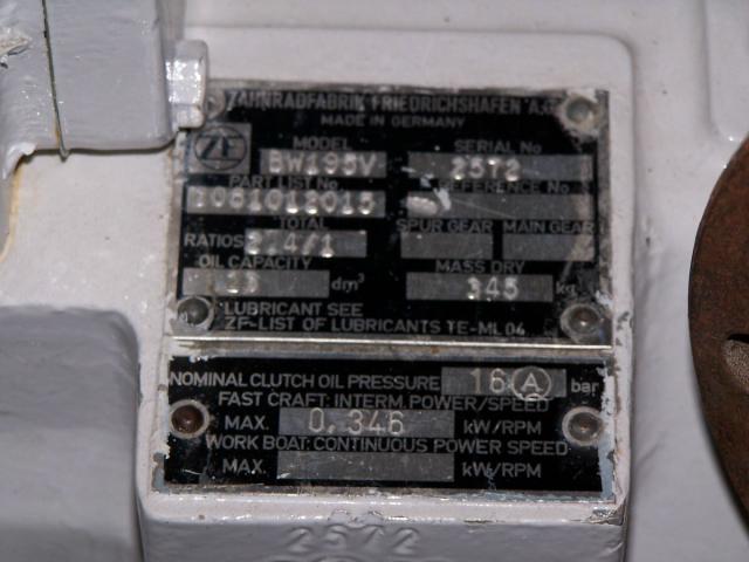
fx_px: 3657
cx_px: 374
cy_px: 281
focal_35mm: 169
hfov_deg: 11.7
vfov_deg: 8.8
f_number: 3.2
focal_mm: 28
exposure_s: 1/125
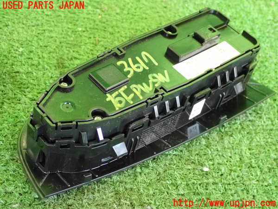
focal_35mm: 58
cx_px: 139
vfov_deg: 25.2
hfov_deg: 33.2
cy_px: 104
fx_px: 466
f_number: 3.5
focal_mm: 10.35
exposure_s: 1/125
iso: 1600
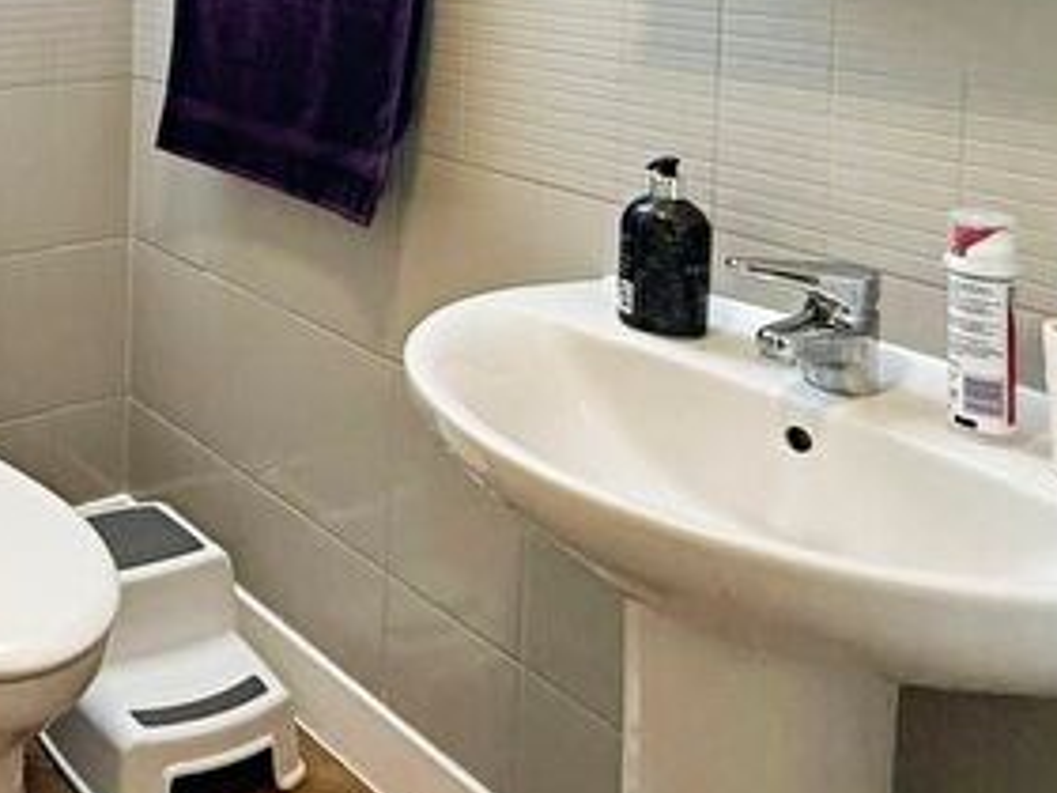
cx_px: -87
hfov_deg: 42.3
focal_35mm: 35
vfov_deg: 40.3
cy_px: 274
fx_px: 1069
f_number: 2.2
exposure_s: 1/99
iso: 200
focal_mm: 2.22
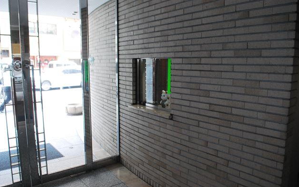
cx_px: 149
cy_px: 94
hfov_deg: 66.5
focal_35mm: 28
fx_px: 228
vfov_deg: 44.6
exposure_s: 1/80
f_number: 5
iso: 1600
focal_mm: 18
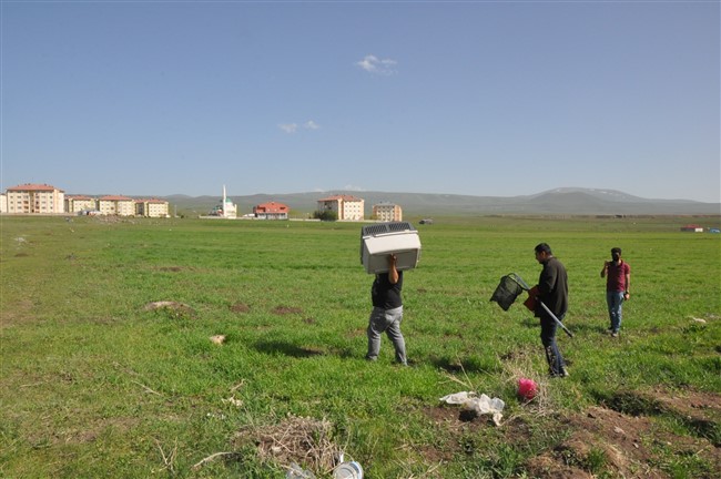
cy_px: 240
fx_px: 540
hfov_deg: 67.4
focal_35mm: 27
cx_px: 360
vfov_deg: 47.8
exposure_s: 1/400
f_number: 20
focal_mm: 18
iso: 1000
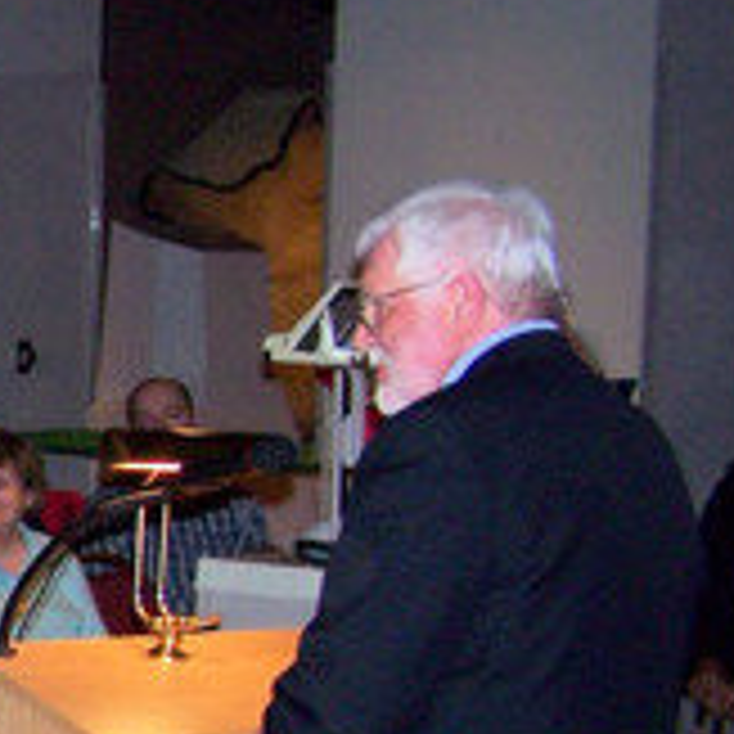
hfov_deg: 12.2
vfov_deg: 13.1
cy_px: 684
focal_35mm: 132
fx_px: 3167
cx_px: -572
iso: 160
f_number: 2.8
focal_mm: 6.3
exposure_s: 1/60
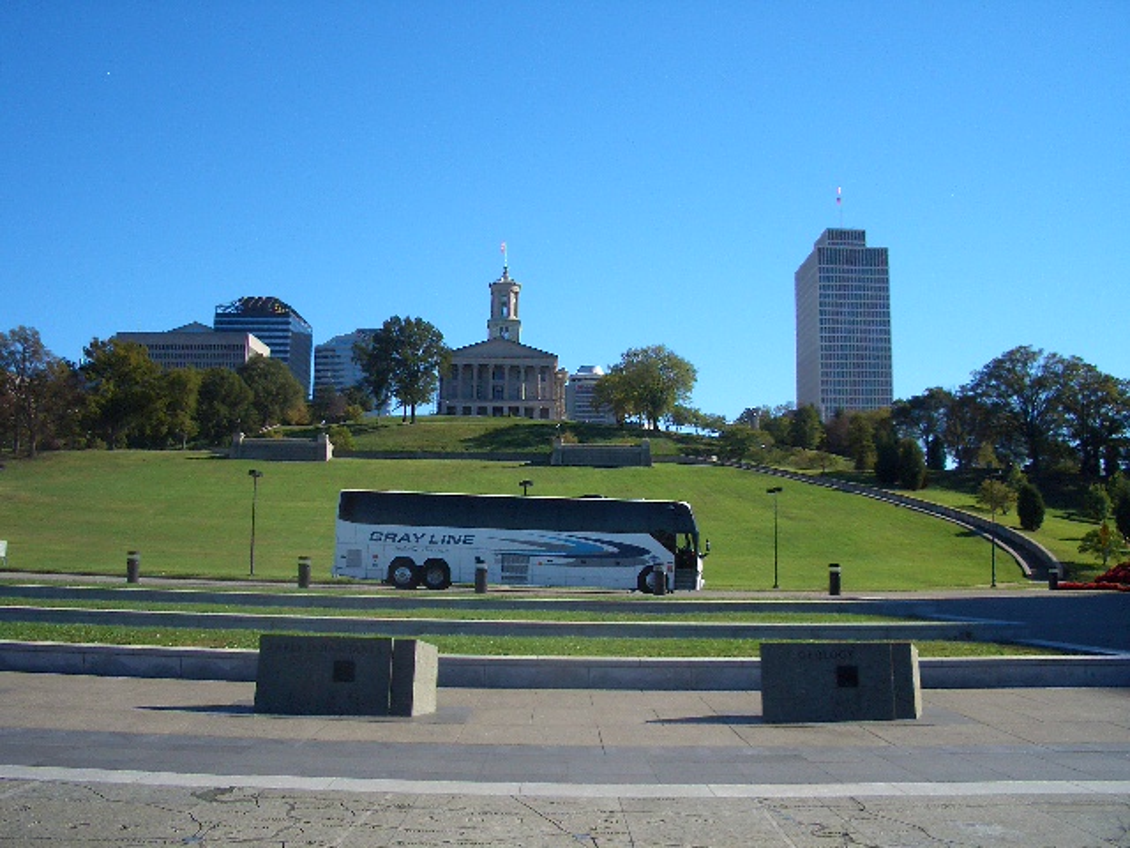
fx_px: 1143
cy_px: 424
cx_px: 565
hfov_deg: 52.6
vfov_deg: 40.7
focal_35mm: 35
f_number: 4.3
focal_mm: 5.8
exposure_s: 1/500
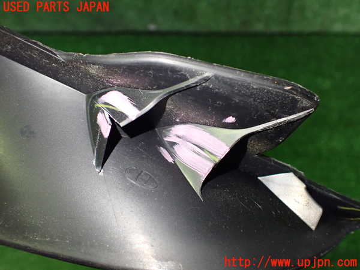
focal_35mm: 30
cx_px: 180
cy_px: 135
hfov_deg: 60.0
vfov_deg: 46.8
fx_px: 312
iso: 800
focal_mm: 5.4
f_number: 2.3
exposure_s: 1/80
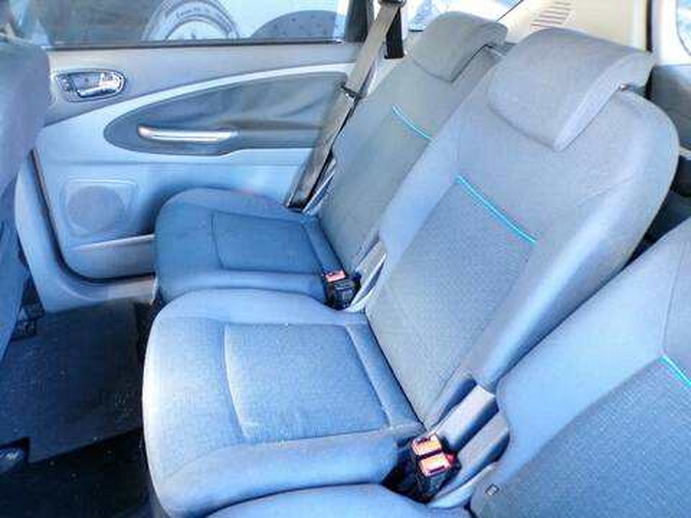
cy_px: 259
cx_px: 346
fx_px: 479
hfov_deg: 71.6
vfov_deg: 56.8
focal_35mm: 24
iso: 800
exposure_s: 1/14
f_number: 3
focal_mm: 4.3
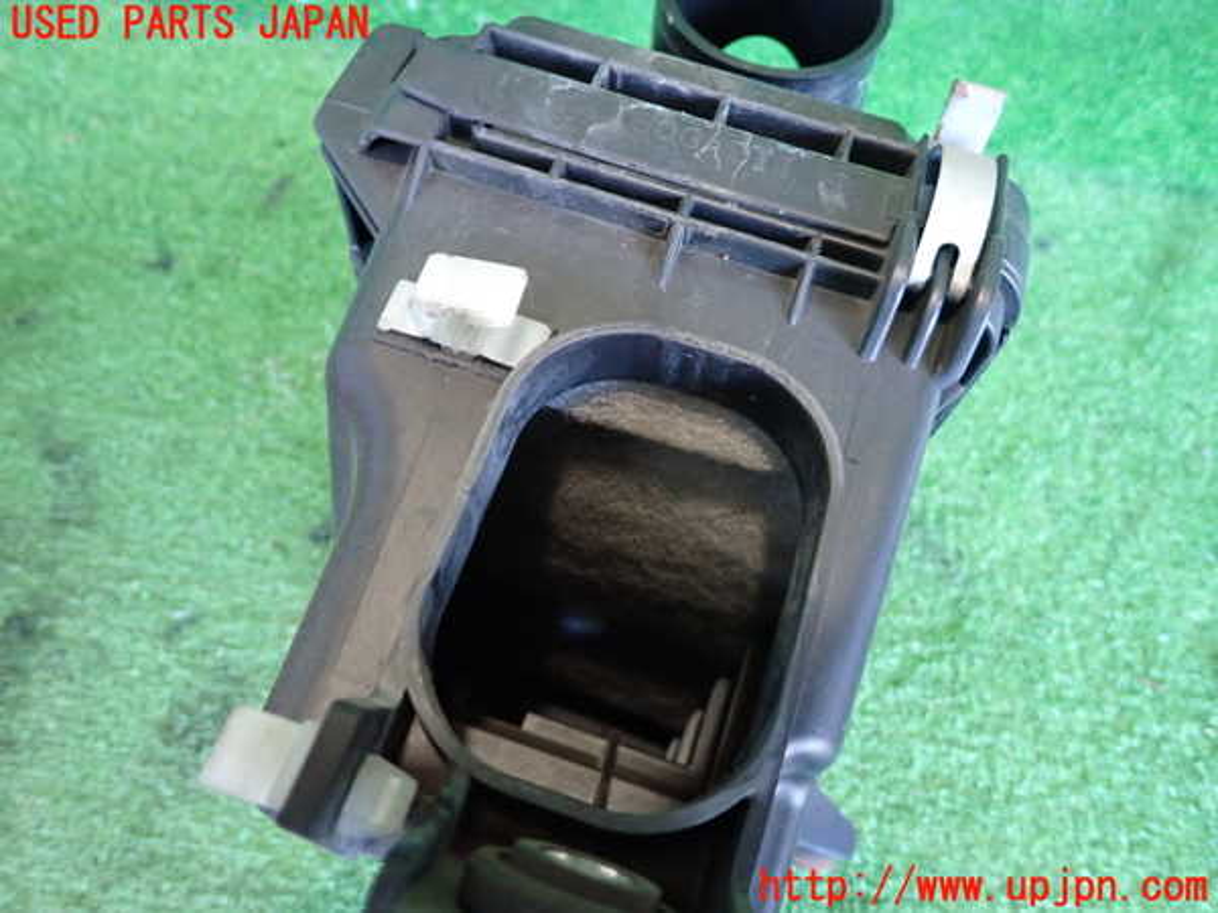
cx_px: 609
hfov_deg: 69.4
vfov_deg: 54.9
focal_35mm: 25
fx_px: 880
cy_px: 456
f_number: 2
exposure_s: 1/30
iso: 640
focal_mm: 4.5
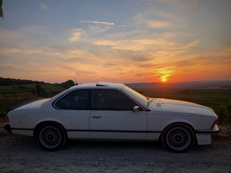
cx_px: 116
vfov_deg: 49.7
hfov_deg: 63.4
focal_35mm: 28
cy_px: 86
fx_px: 187
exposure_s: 1/813
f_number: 1.8
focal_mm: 3.99
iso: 20
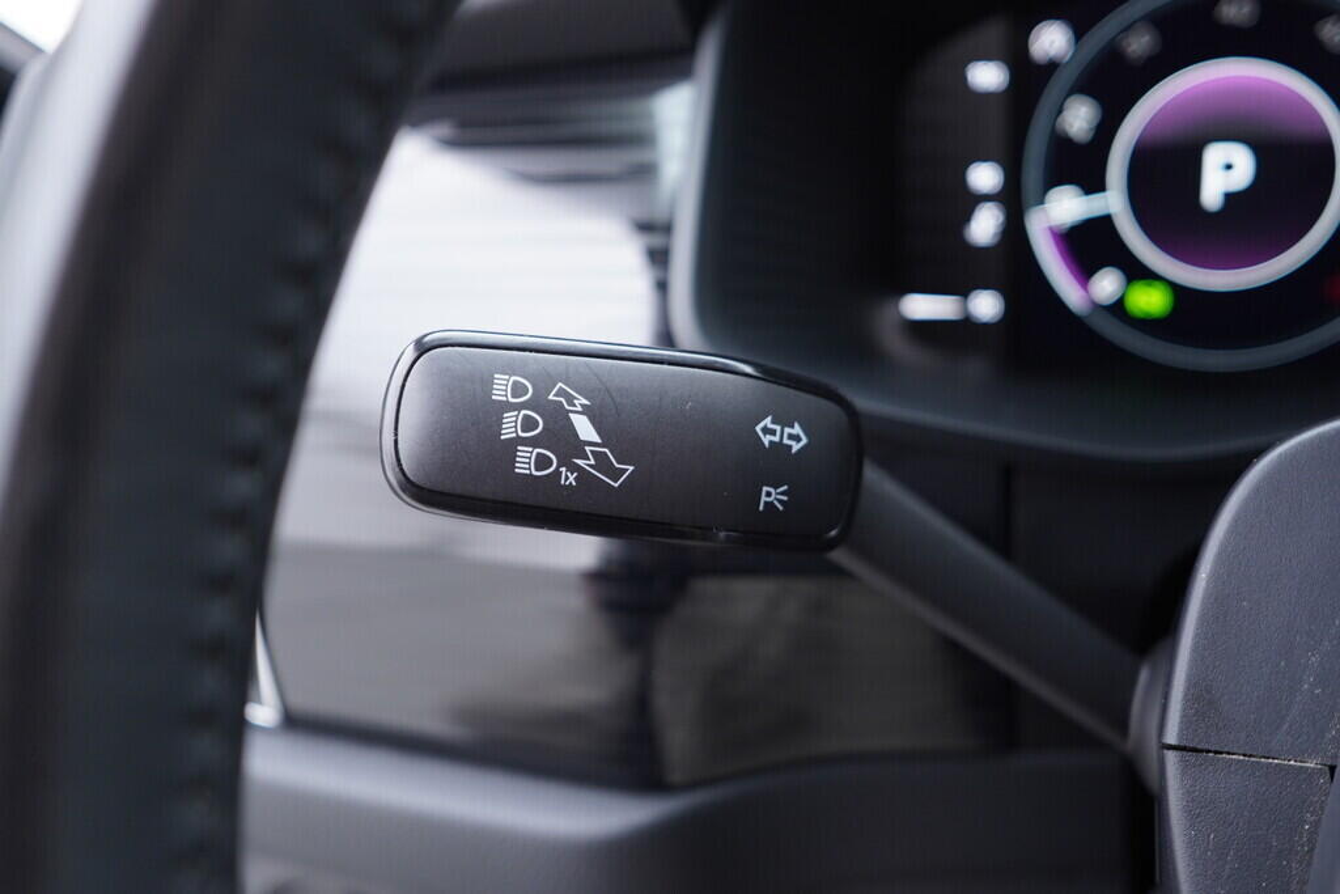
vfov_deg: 36.9
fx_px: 1340
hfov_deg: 53.1
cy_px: 447
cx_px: 670
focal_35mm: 36
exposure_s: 1/40
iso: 400
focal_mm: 24
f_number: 2.8
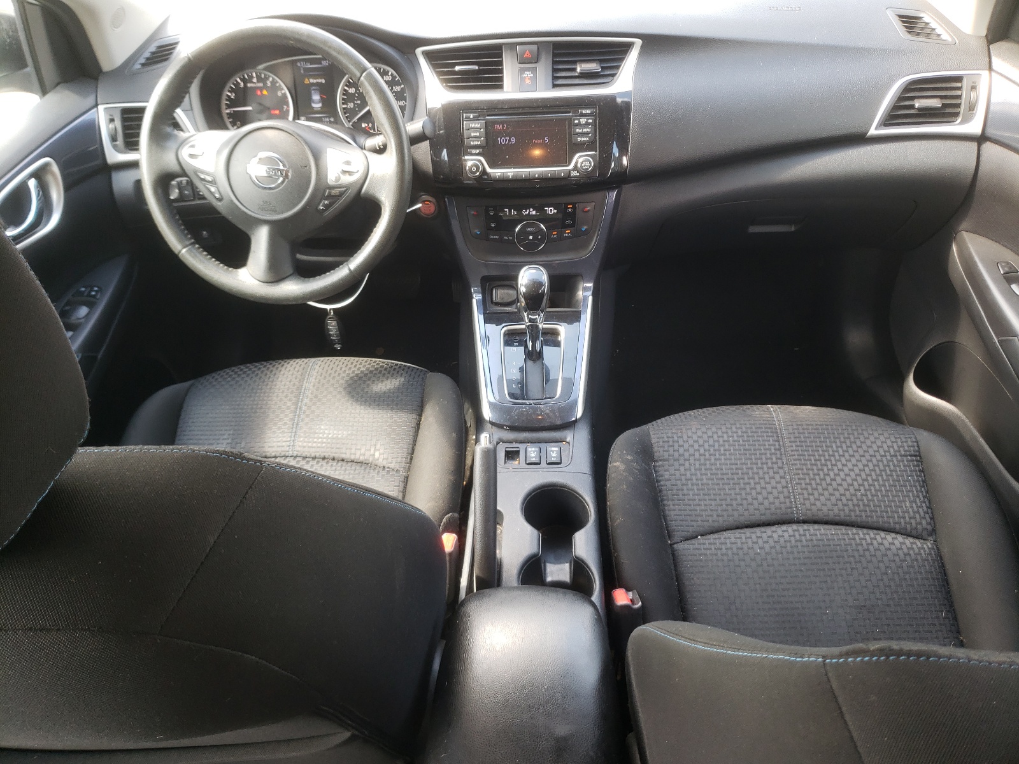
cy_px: 382
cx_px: 510
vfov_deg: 53.1
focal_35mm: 26
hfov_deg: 67.3
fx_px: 765
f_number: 1.5
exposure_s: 1/50
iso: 52
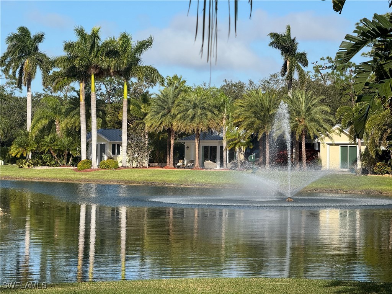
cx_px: 196
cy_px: 147
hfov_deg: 16.4
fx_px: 1359
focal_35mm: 120
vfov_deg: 12.3
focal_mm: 15.66
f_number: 2.8
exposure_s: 1/1546
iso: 50
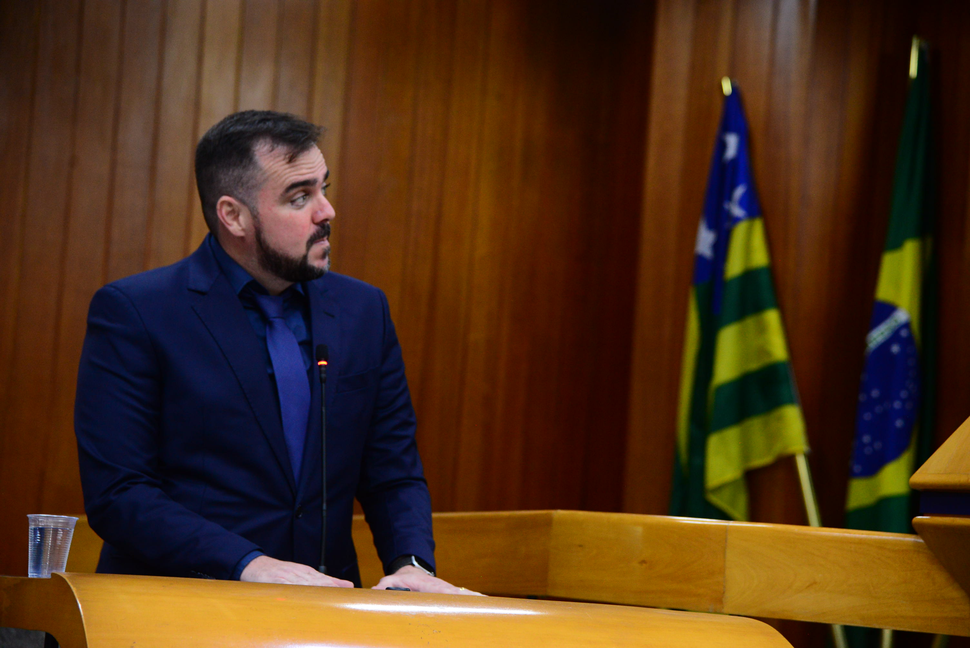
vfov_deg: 13.1
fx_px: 2830
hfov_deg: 19.4
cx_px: 485
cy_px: 324
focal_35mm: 105
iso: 2500
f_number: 4.5
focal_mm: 105
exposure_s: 1/80
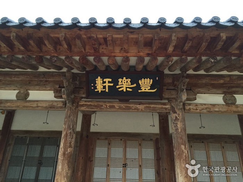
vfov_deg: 48.2
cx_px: 122
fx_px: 204
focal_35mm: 29
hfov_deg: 61.7
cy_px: 91
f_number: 2.2
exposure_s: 1/30
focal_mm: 4.15
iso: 160
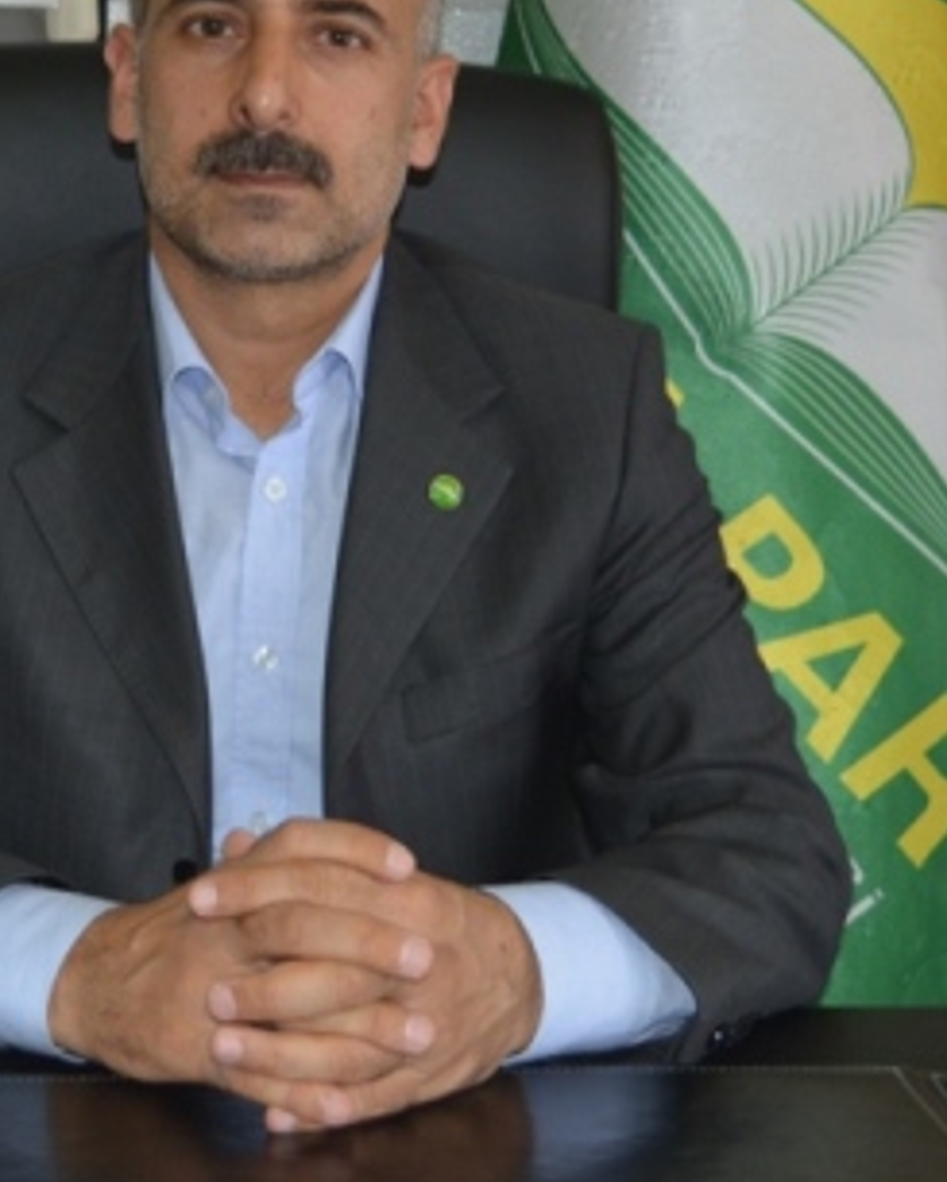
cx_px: 186
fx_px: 2843
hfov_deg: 18.7
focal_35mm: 81
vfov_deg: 23.2
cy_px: 274
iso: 500
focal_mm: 23
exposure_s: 1/60
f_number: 3.8
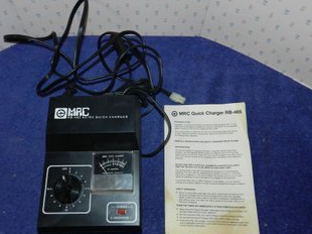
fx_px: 279
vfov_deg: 45.4
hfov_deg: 58.3
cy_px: 121
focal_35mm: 31
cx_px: 142
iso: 200
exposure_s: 1/30
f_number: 3.6
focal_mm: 5
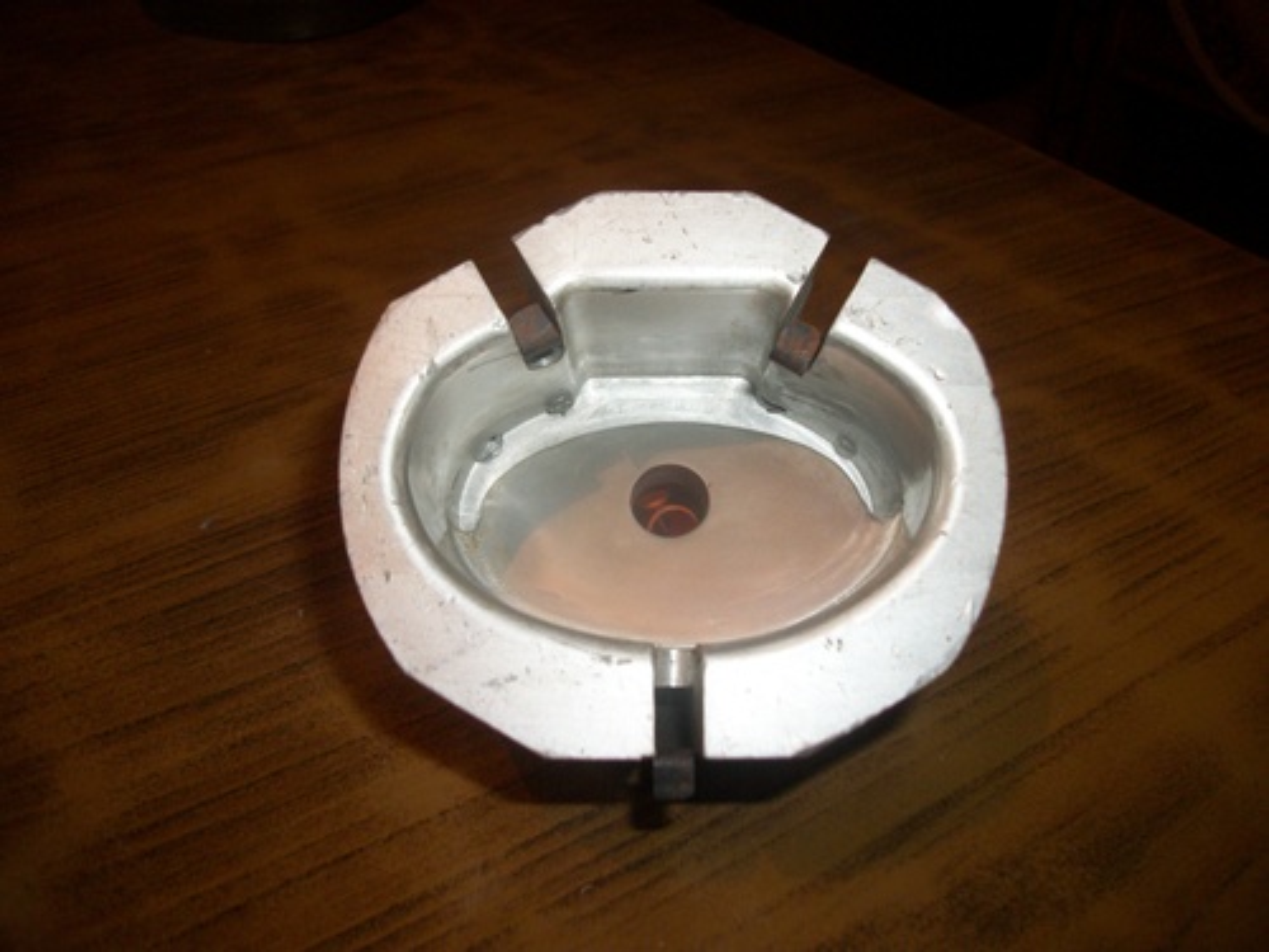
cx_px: 634
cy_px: 476
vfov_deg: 44.2
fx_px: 1173
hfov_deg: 56.8
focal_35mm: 32
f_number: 2.9
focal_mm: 5.7
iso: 160
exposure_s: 1/60
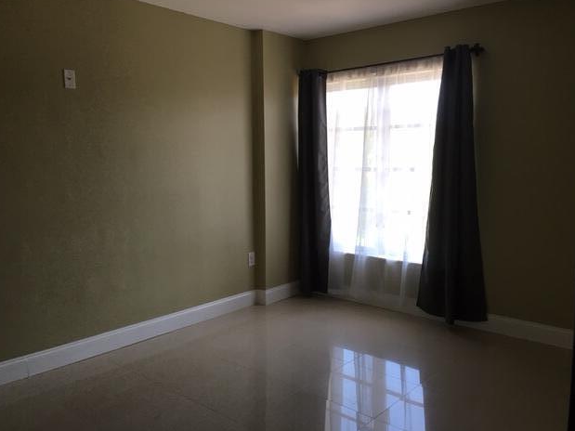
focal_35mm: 30
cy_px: 216
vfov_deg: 46.8
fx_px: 498
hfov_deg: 60.0
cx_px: 288
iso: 25
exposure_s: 1/30
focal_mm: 4.15
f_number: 2.2
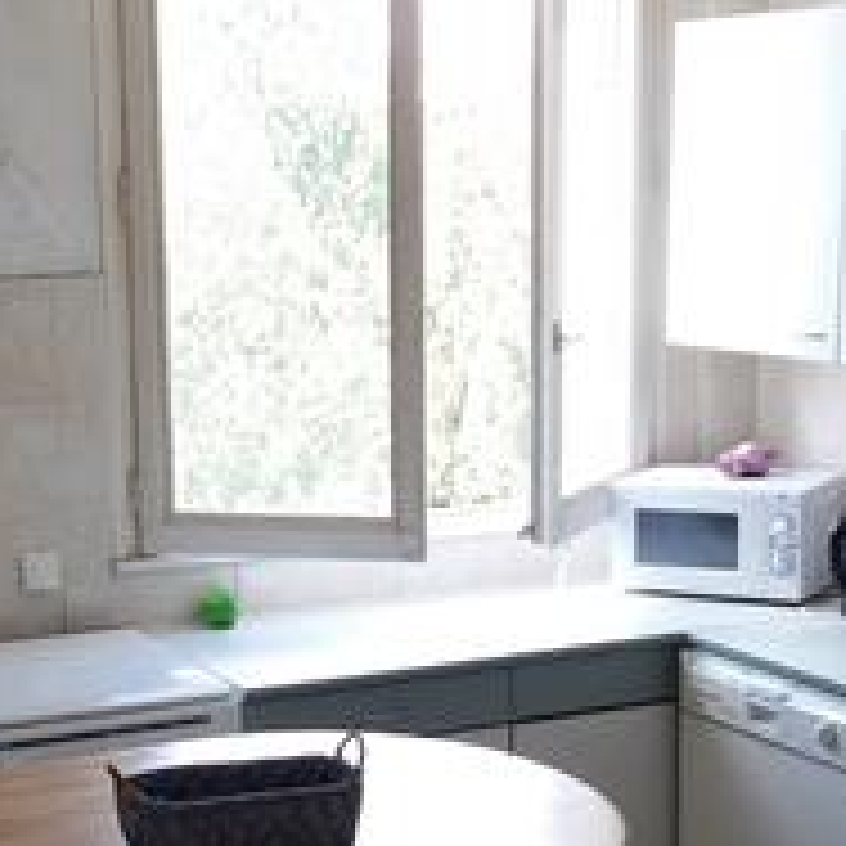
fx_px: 2184
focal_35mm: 79
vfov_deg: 21.8
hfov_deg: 21.8
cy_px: 567
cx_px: 248
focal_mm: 3.7
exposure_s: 1/50
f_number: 1.9
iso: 64
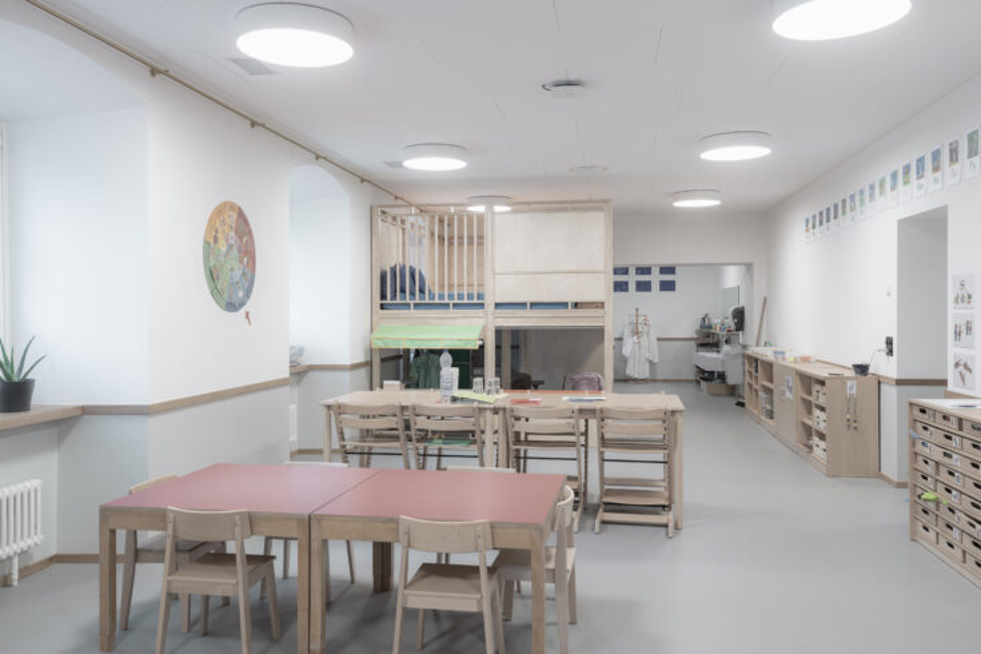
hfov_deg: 65.5
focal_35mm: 28
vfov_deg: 46.4
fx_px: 763
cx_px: 490
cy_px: 327
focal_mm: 28
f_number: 10
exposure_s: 1.3
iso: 64
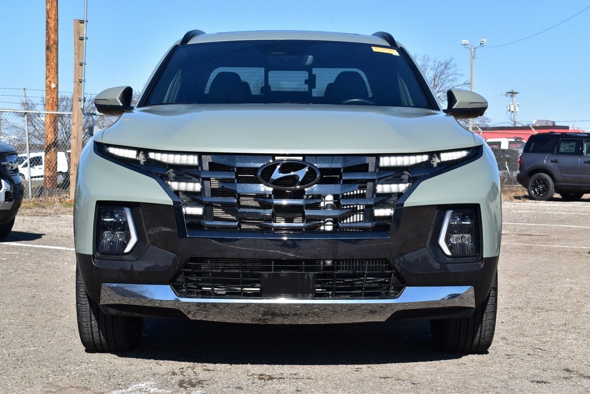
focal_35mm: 72
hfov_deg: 28.1
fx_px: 1180
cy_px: 197
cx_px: 295
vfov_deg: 18.9
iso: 400
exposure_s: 1/400
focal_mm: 48
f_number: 11
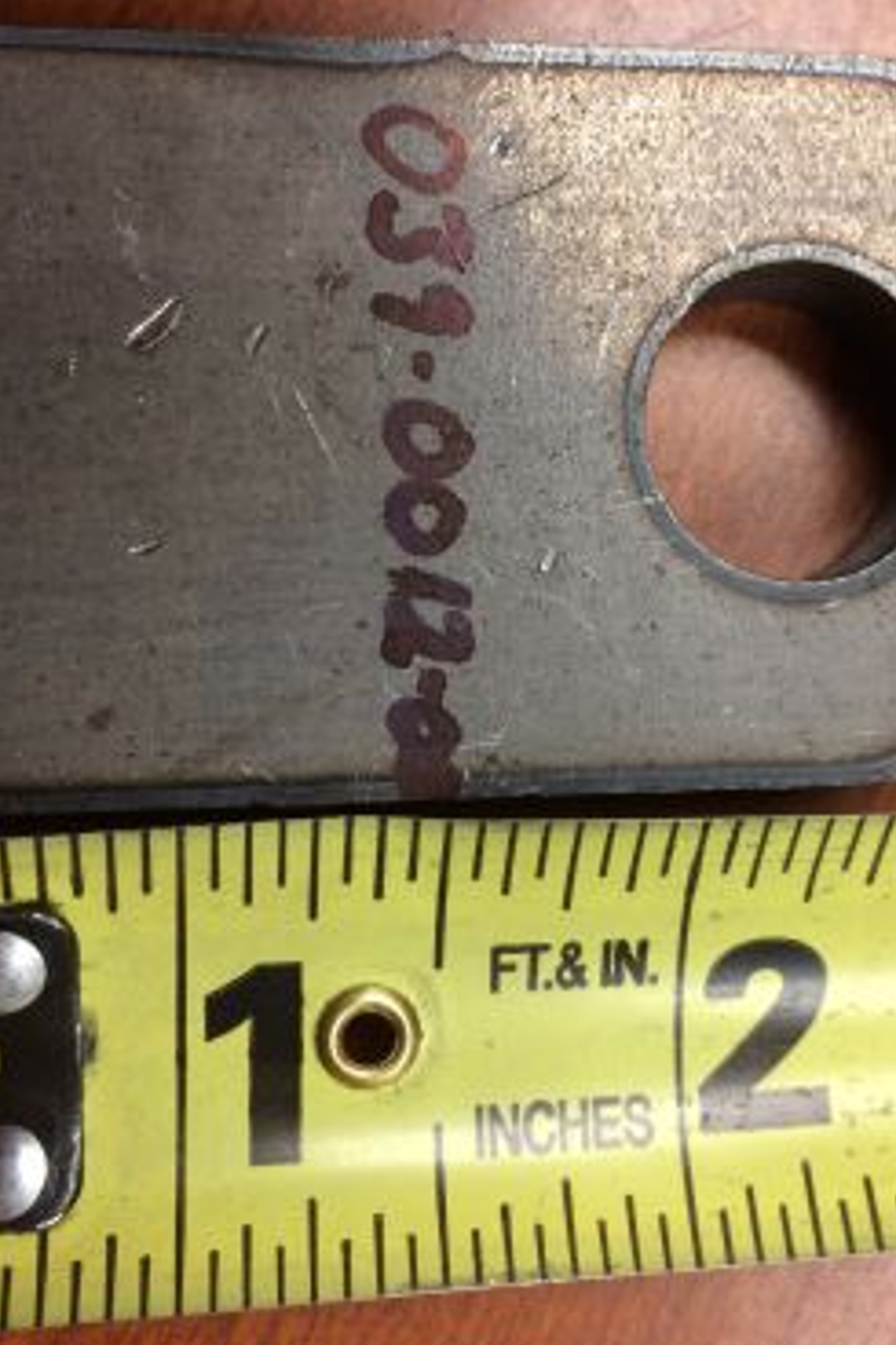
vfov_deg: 47.4
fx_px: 1532
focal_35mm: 41
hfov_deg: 32.5
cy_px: 682
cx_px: 527
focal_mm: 4.15
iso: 64
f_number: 2.2
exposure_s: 1/30
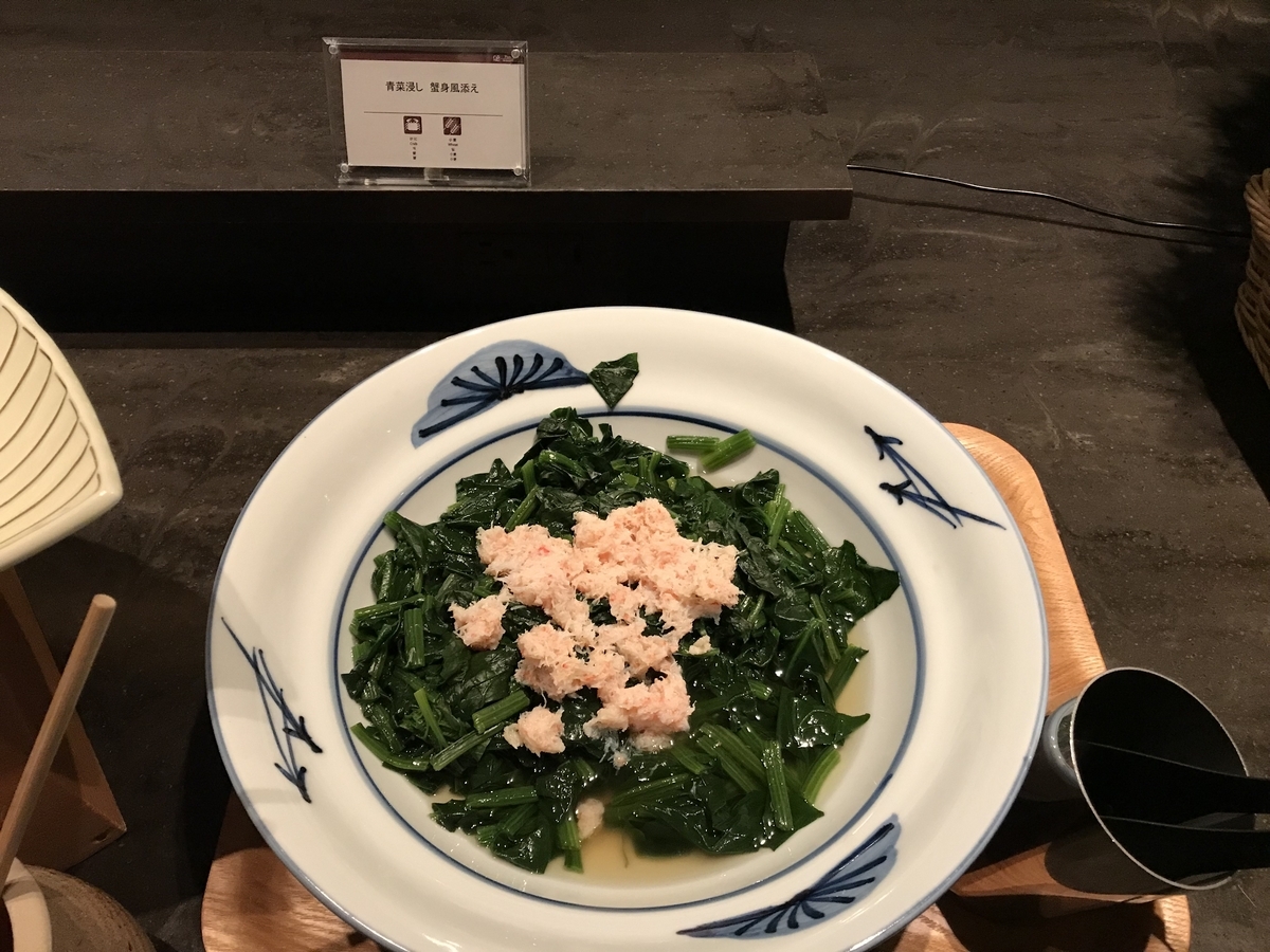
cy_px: 476
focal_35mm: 28
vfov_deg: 49.7
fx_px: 1027
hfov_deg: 63.4
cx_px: 635
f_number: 1.8
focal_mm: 3.99
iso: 100
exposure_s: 1/16
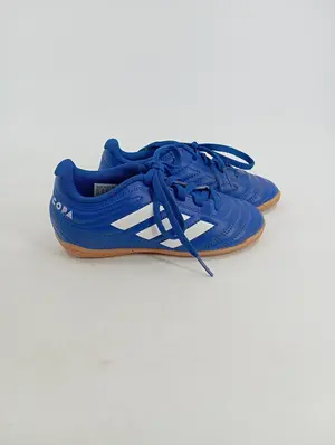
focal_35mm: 28
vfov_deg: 63.4
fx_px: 360
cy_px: 222
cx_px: 168
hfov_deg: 49.9
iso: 78
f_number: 1.8
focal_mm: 4.22
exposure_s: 1/100
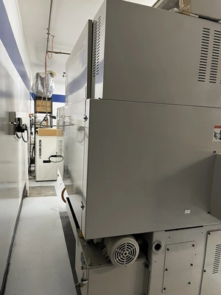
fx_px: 221
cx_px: 110
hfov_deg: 53.1
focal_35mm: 26
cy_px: 148
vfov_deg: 67.3
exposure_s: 1/60
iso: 160
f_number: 1.6
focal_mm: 5.1
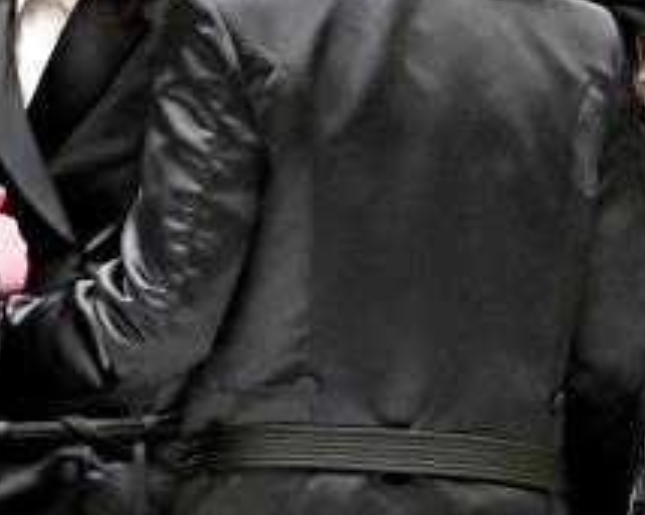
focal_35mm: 840
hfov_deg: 2.3
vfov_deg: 1.8
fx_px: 16028
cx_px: -217
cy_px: -93
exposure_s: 1/800
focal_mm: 125
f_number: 2.8
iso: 640
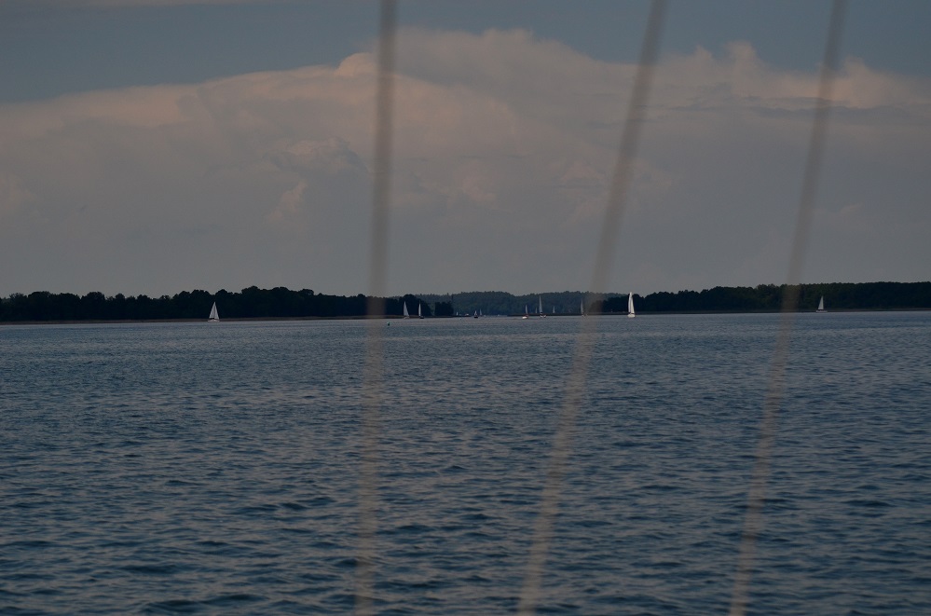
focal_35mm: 112
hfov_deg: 18.2
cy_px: 308
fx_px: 2902
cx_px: 466
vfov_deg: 12.1
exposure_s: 1/8000
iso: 320
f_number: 4.5
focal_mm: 75
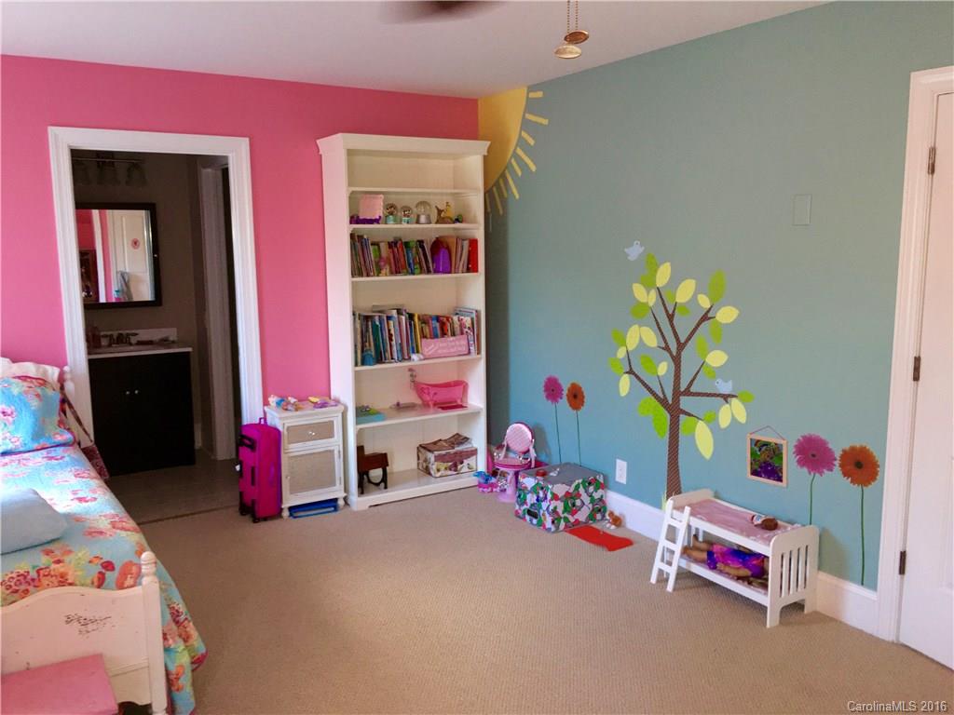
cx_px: 477
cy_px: 358
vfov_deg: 48.2
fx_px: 799
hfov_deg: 61.7
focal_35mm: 29
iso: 80
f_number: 2.2
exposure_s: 1/24
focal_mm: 4.15
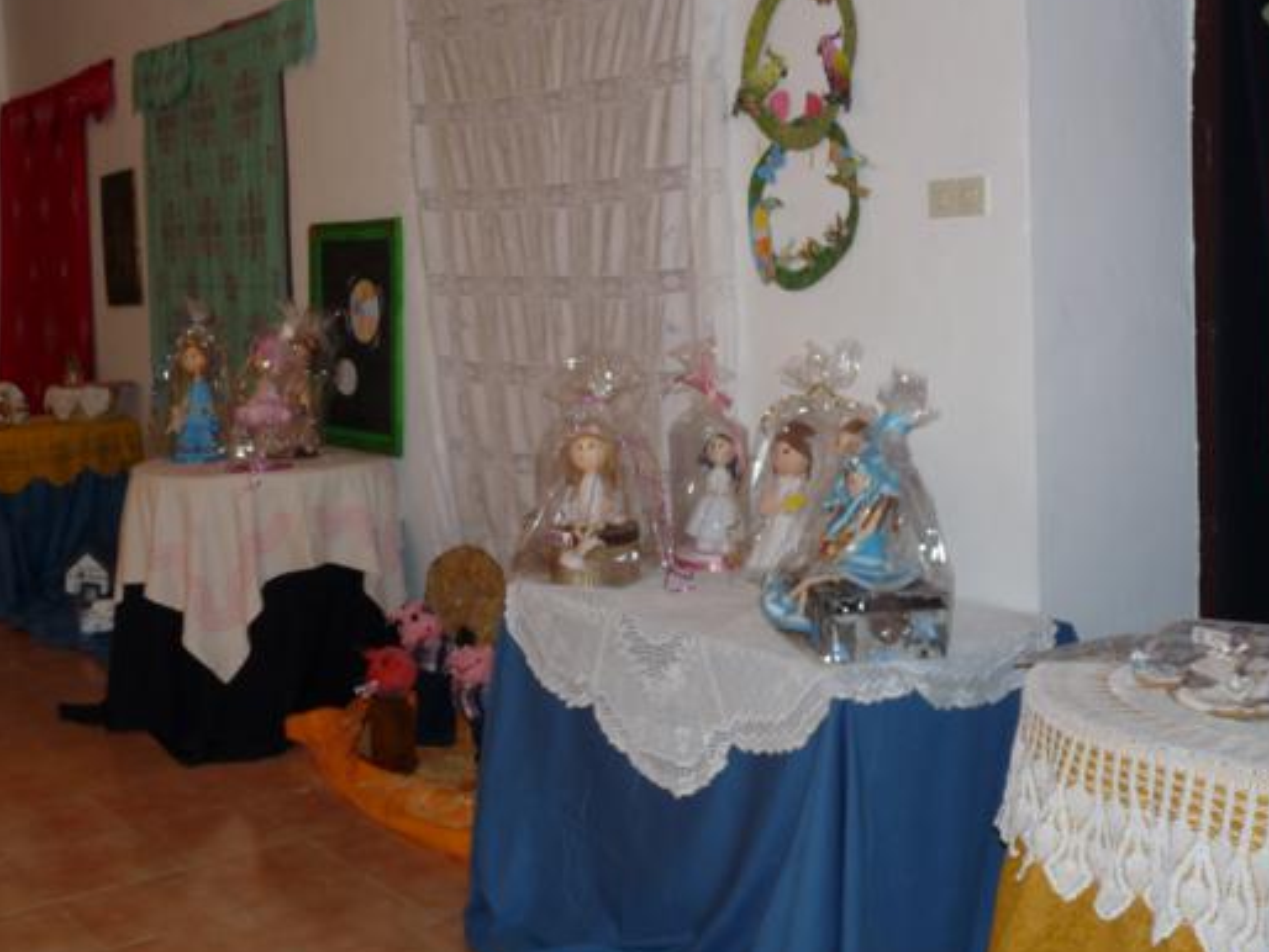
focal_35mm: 42
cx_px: 464
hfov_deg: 44.4
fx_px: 1540
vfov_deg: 34.3
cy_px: 385
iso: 100
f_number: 3.2
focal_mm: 4.8
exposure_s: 1/30
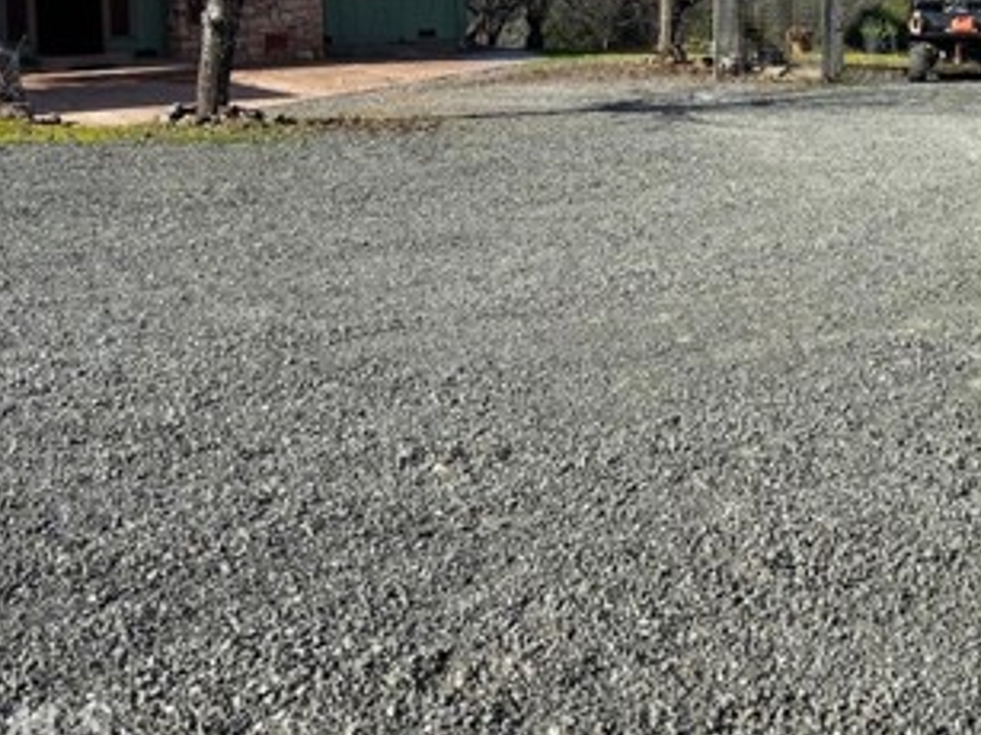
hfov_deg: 36.8
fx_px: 1416
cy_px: 10
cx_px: 796
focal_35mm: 50
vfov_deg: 27.5
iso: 80
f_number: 1.78
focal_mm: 6.76
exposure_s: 1/3802
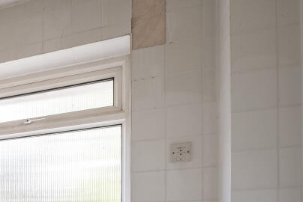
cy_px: 243
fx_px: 320
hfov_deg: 43.4
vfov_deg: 30.0
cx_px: 0
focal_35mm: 38
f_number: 7.1
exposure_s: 1/15
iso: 250
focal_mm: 10
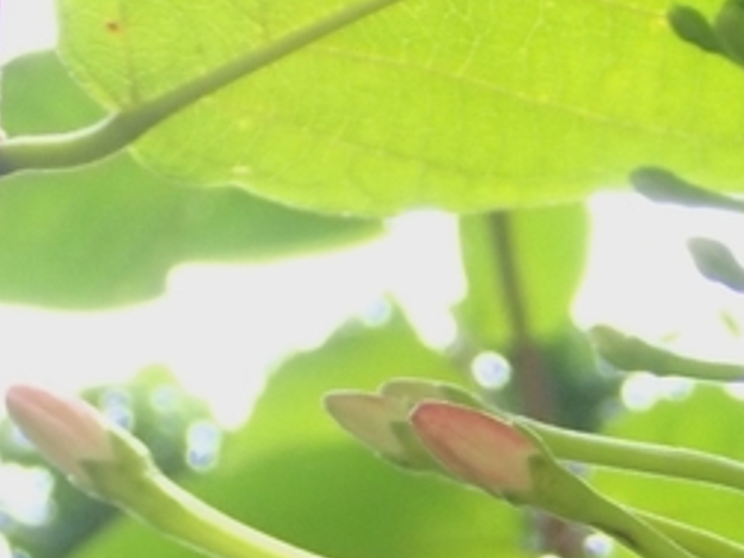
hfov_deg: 9.4
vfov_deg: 7.1
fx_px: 4297
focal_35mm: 200
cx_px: 1340
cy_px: 1183
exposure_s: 1/125
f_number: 4
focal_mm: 7.84
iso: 200
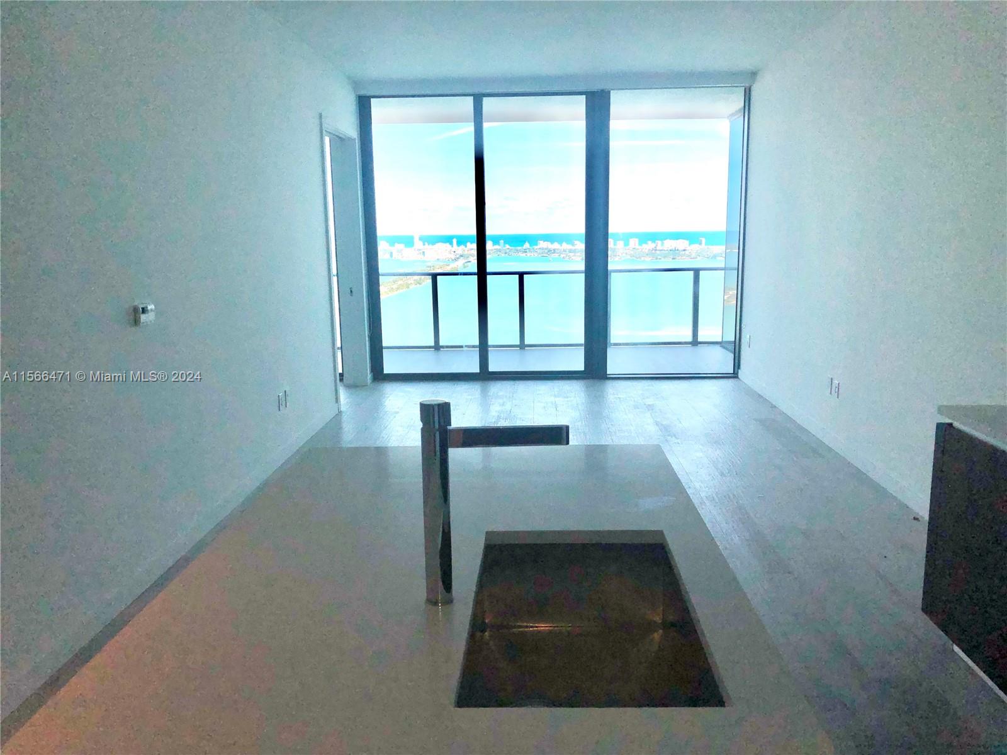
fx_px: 815
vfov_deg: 49.7
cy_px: 378
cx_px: 504
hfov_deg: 63.4
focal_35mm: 28
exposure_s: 1/2024
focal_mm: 4
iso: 20
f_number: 1.8
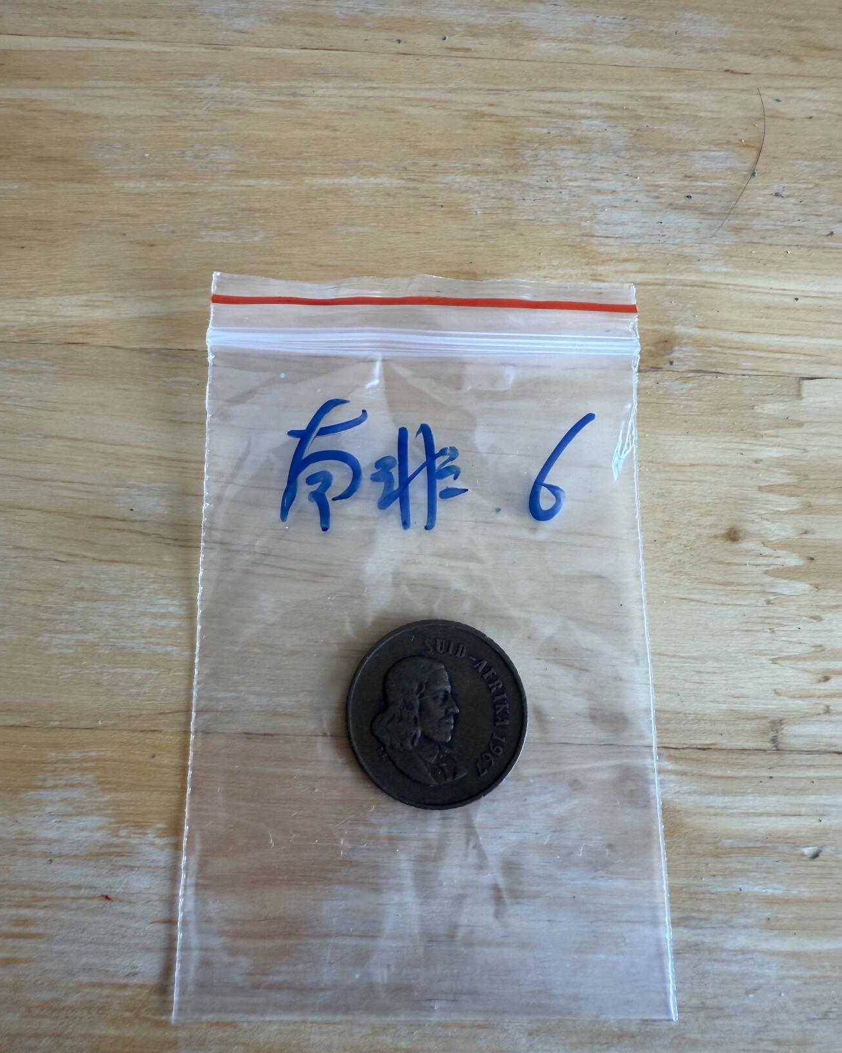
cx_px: 405
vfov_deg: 66.0
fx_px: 810
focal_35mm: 26
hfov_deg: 54.9
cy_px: 554
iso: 40
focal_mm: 2.22
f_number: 2.2
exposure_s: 1/99
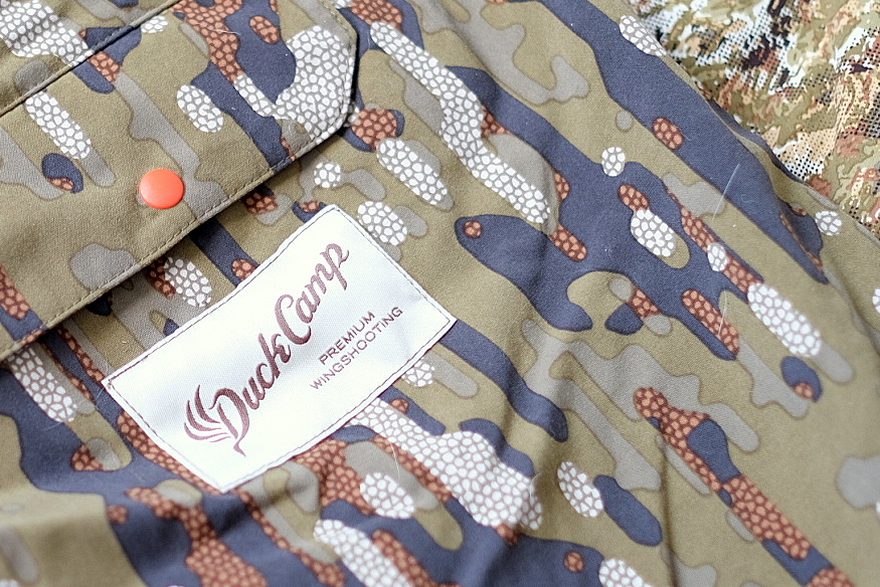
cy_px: 306
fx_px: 1736
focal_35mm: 71
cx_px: 207
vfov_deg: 19.2
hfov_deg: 28.0
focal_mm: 23
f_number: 1.4
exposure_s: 1/34
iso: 500
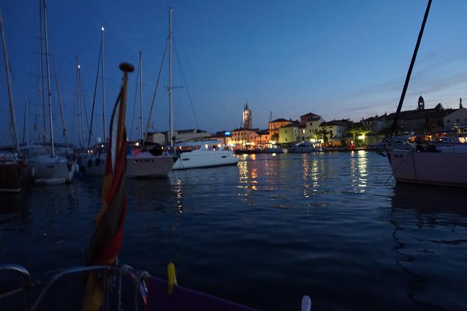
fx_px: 311
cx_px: 234
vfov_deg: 53.1
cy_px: 156
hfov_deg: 73.8
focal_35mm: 24
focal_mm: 16
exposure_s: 1/10
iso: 3200
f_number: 6.3
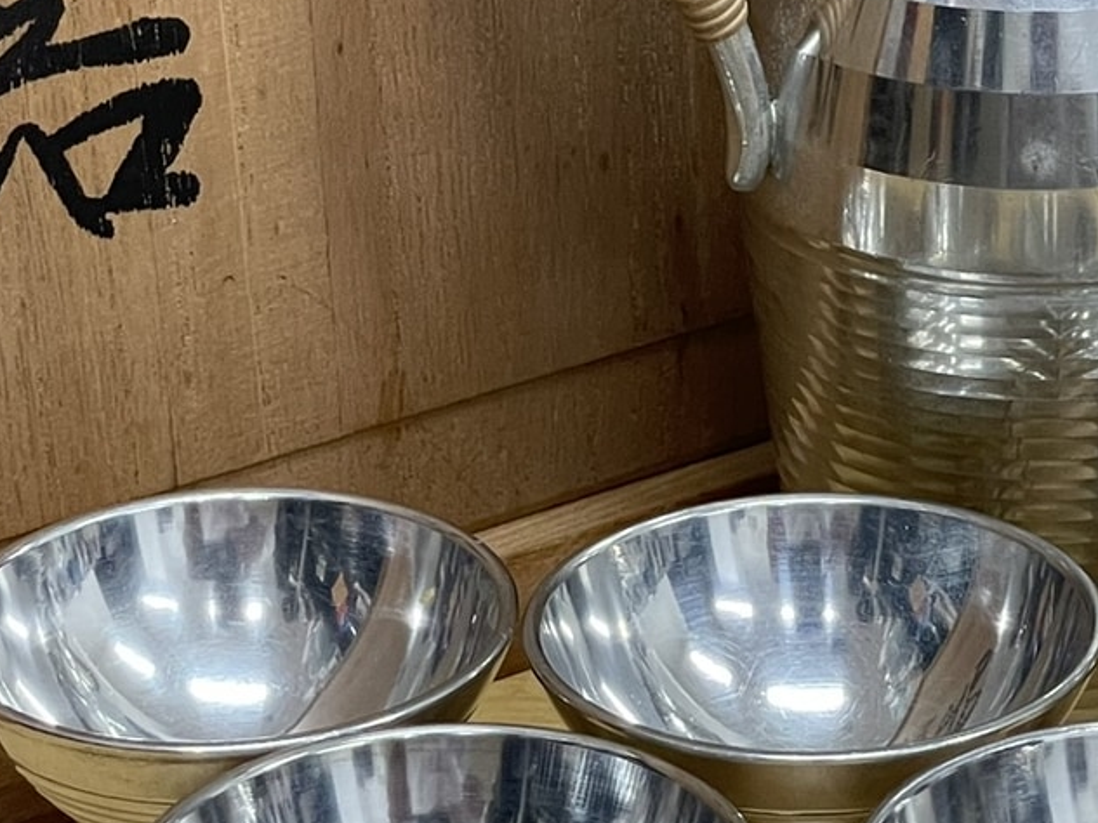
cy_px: 141
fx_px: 5012
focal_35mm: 158
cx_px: 766
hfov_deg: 12.5
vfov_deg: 9.4
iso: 200
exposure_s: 1/98
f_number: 2
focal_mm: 6
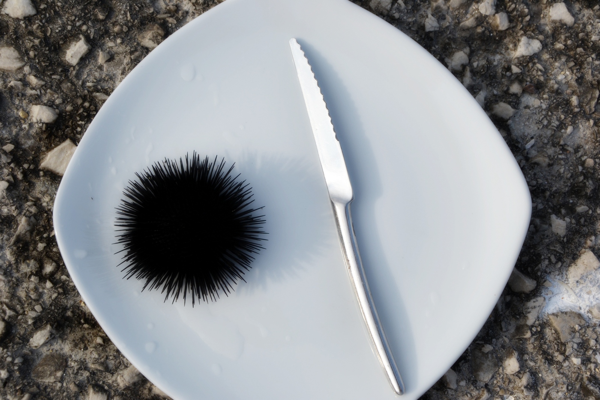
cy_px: 200
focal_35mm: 72
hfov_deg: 28.1
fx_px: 1200
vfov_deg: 18.9
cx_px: 300
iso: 200
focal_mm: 48
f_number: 7.1
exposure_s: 1/500
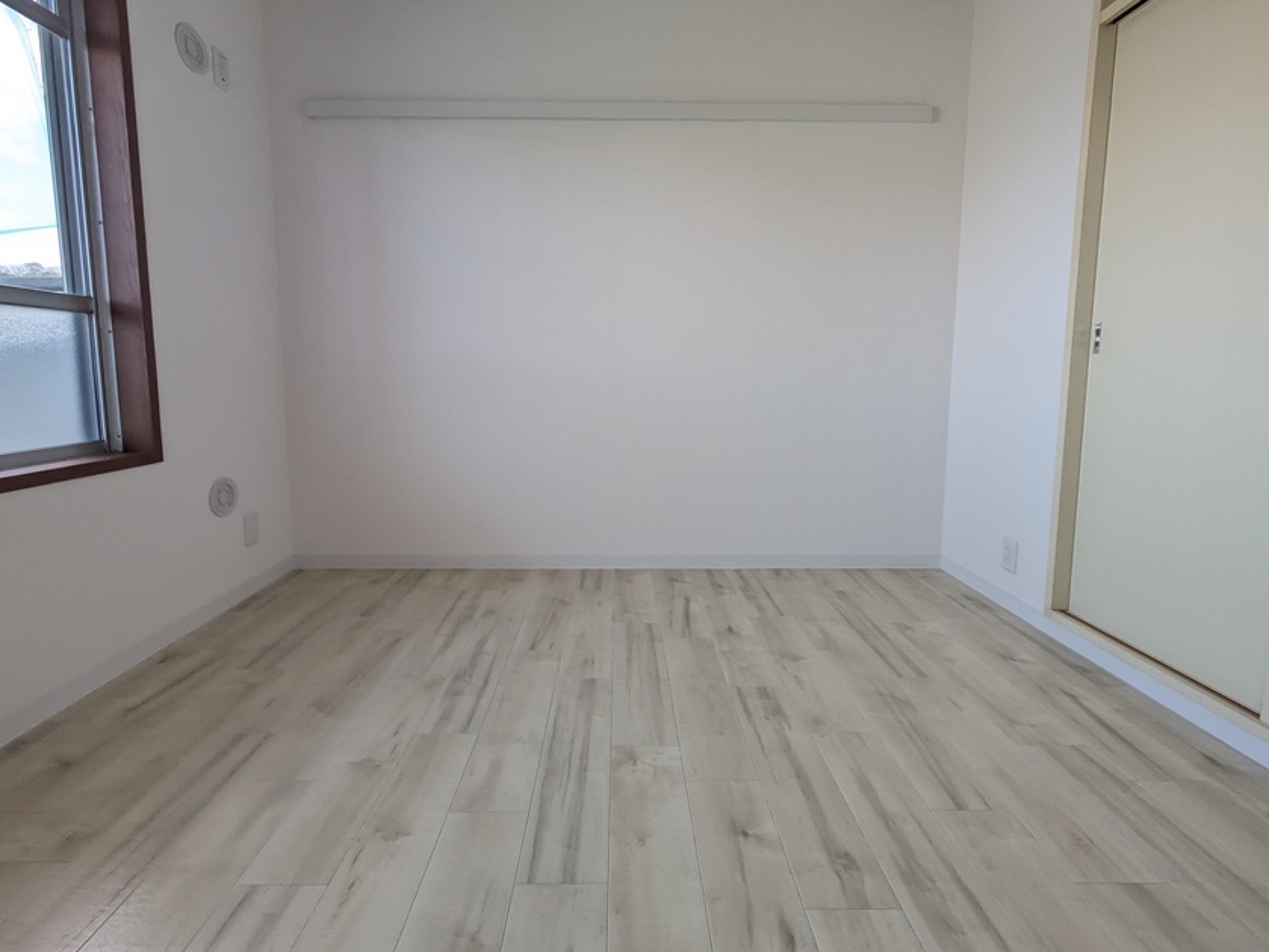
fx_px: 587
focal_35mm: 16
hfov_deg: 94.5
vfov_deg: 77.9
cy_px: 429
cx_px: 619
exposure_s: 1/149
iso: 49
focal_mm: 1.83
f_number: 2.2
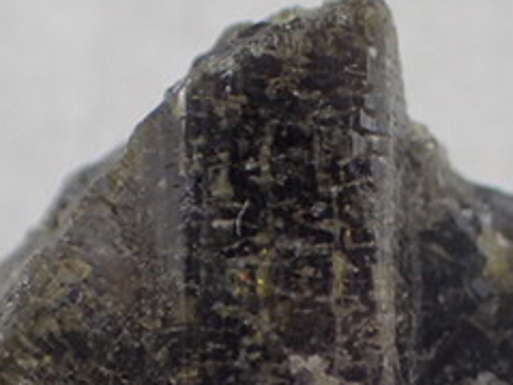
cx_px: 367
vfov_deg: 13.6
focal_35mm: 107
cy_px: 400
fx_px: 1585
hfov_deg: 18.3
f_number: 2.8
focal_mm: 7.34
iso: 100
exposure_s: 1/250
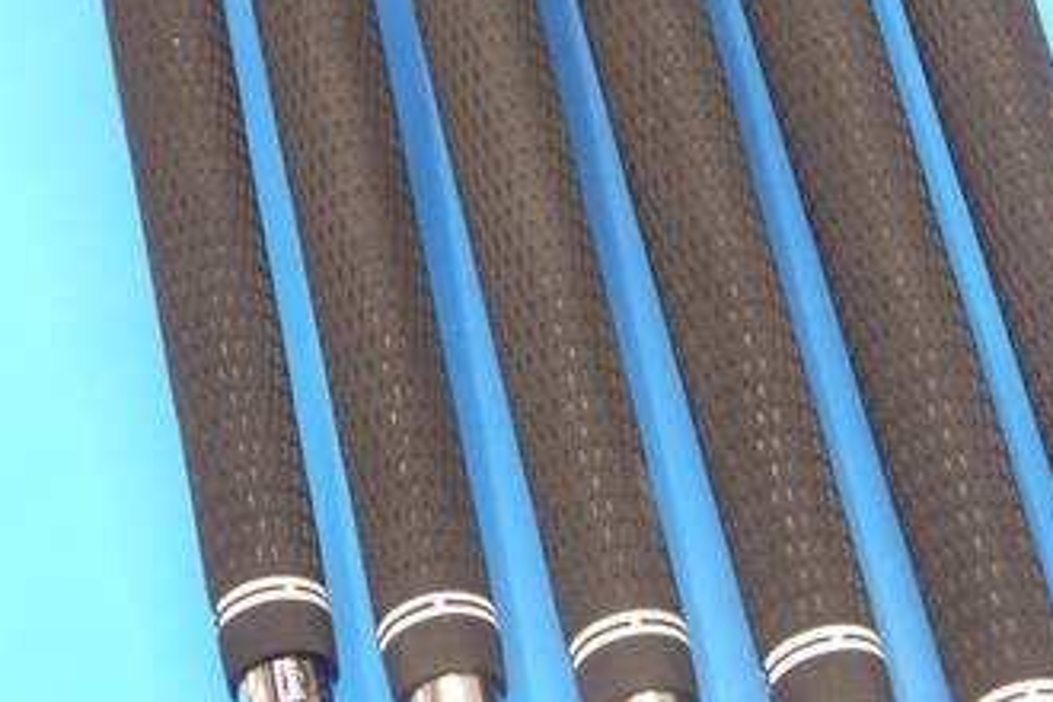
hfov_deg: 15.0
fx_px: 4007
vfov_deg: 10.0
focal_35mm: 137
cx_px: 638
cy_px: 169
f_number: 5.2
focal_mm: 34
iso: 800
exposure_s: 1/60
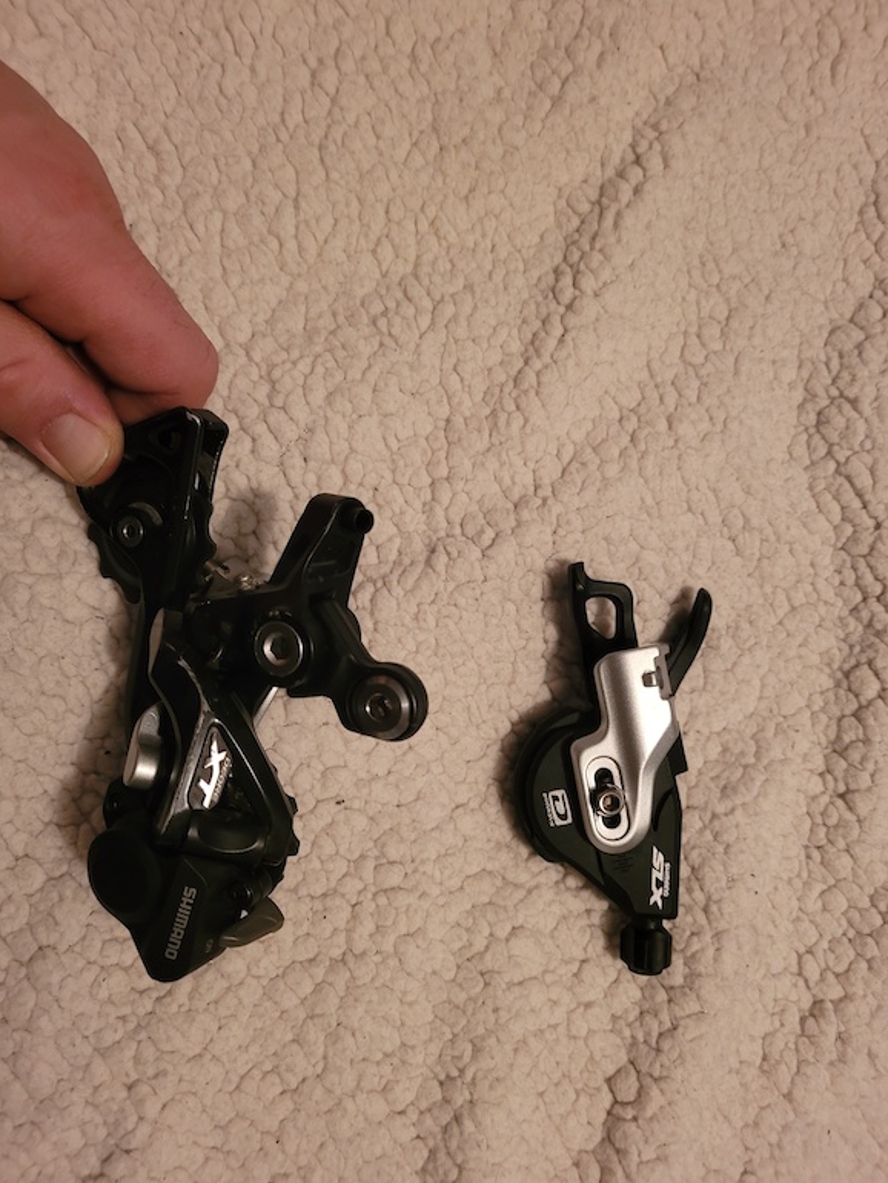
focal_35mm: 27
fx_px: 923
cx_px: 447
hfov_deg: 51.4
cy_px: 599
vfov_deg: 65.3
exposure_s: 1/40
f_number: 1.8
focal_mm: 5.4
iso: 640
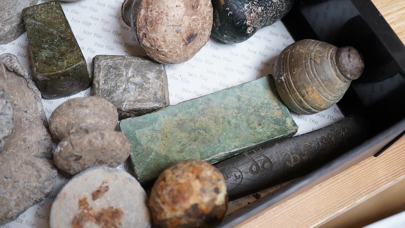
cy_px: 104
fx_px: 515
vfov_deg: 24.9
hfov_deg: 42.9
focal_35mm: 48
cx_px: 201
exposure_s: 1/125
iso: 1250
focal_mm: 30
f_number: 3.5
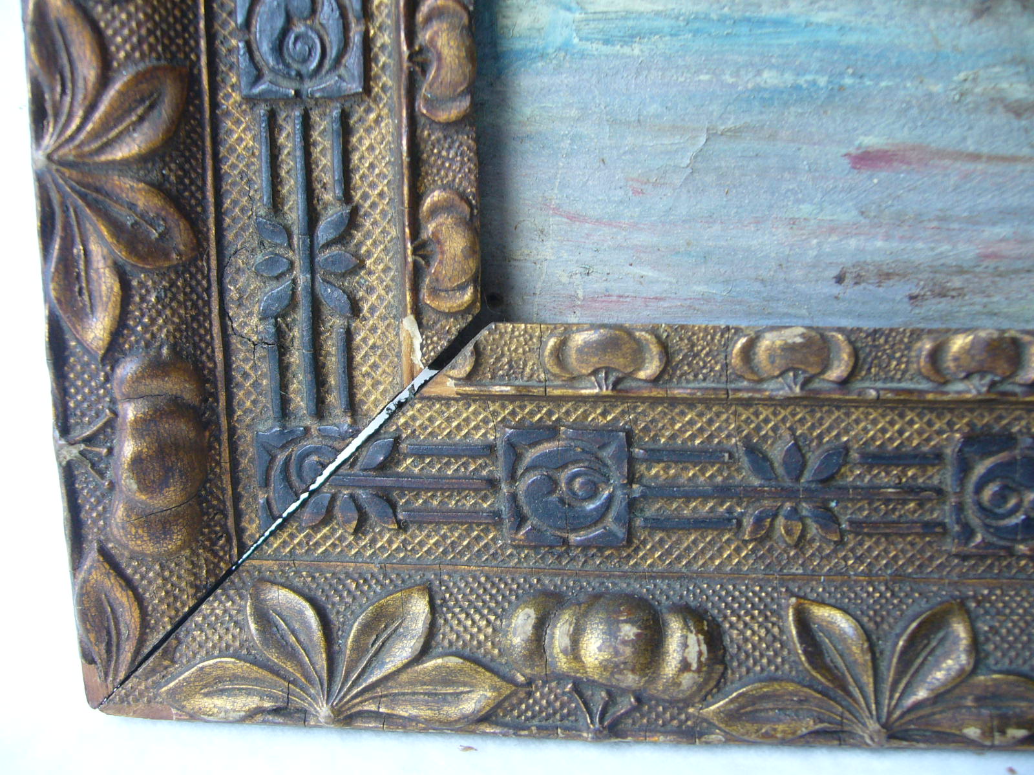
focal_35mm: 35
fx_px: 1045
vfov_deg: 40.7
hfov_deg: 52.6
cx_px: 517
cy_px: 388
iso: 80
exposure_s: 1/30
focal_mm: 5.8
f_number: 2.8
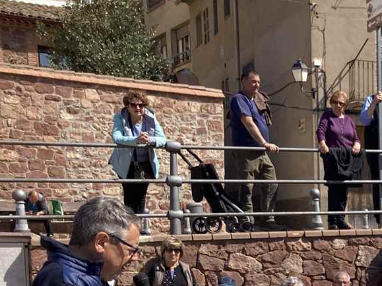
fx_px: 861
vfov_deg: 17.8
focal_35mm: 78
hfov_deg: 22.6
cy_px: 359
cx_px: 482
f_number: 1.8
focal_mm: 3.99
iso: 20
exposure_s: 1/1453
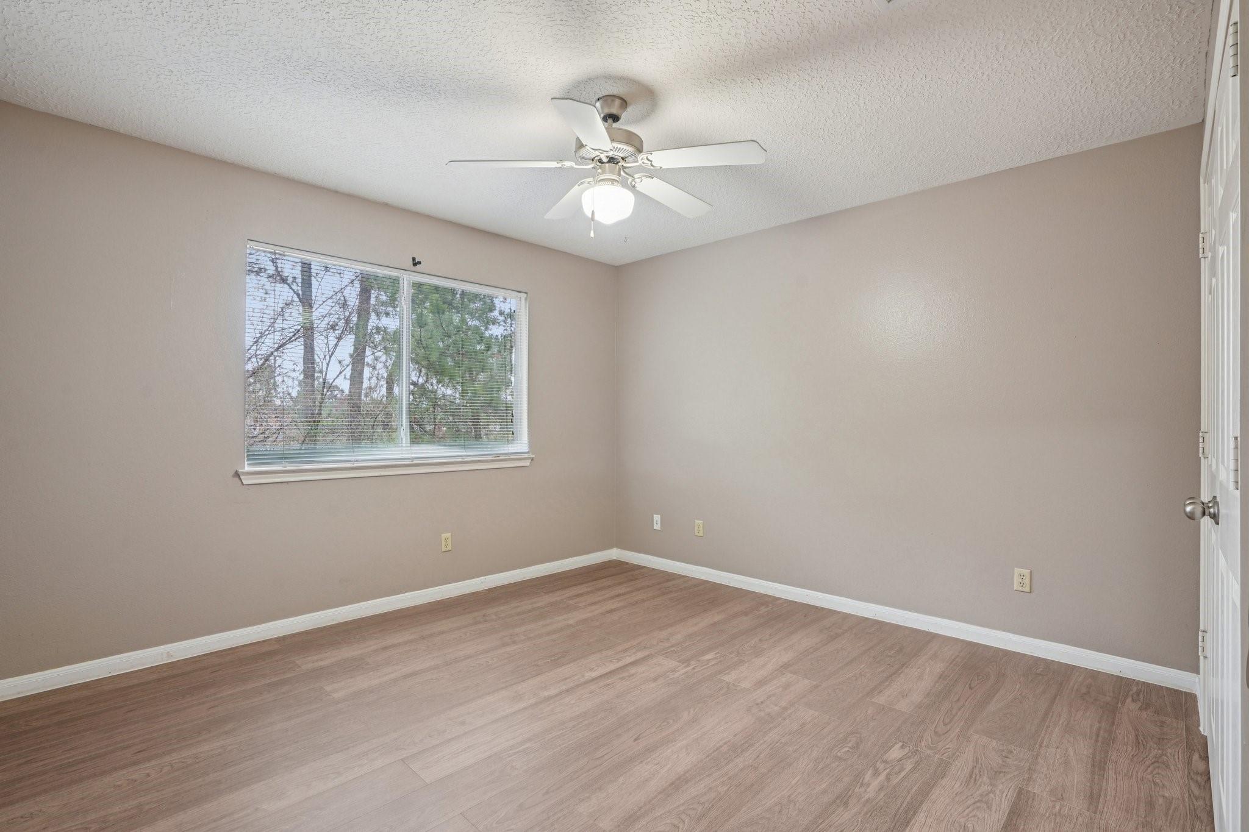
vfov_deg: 73.7
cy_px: 416
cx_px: 624
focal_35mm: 16
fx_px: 555
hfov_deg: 96.7
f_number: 8
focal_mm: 16
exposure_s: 1/8
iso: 400
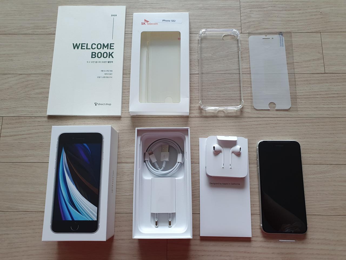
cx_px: 173
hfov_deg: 67.3
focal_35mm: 26
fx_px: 260
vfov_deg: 53.1
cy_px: 130
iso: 200
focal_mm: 4.32
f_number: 2.4
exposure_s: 1/40
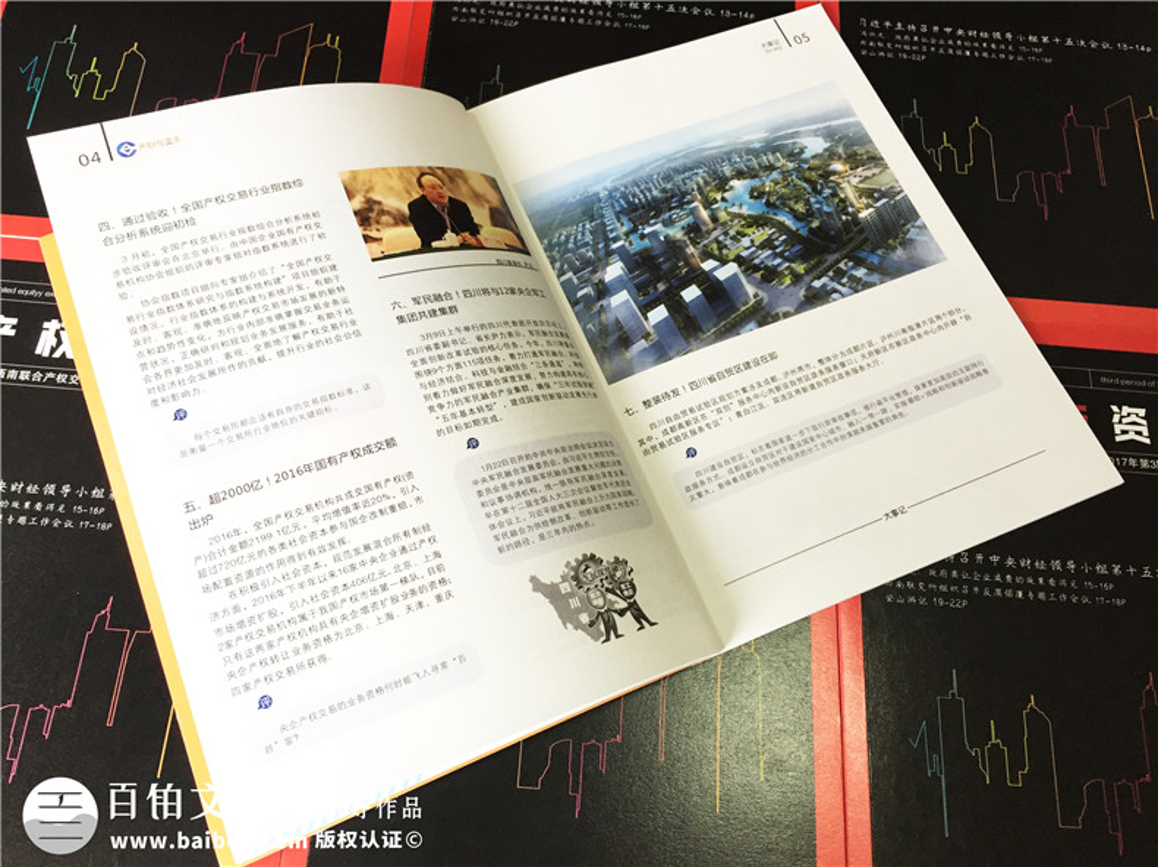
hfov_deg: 61.7
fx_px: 970
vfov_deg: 48.2
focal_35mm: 29
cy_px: 434
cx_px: 579
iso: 50
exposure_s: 1/33
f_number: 2.2
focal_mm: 4.15
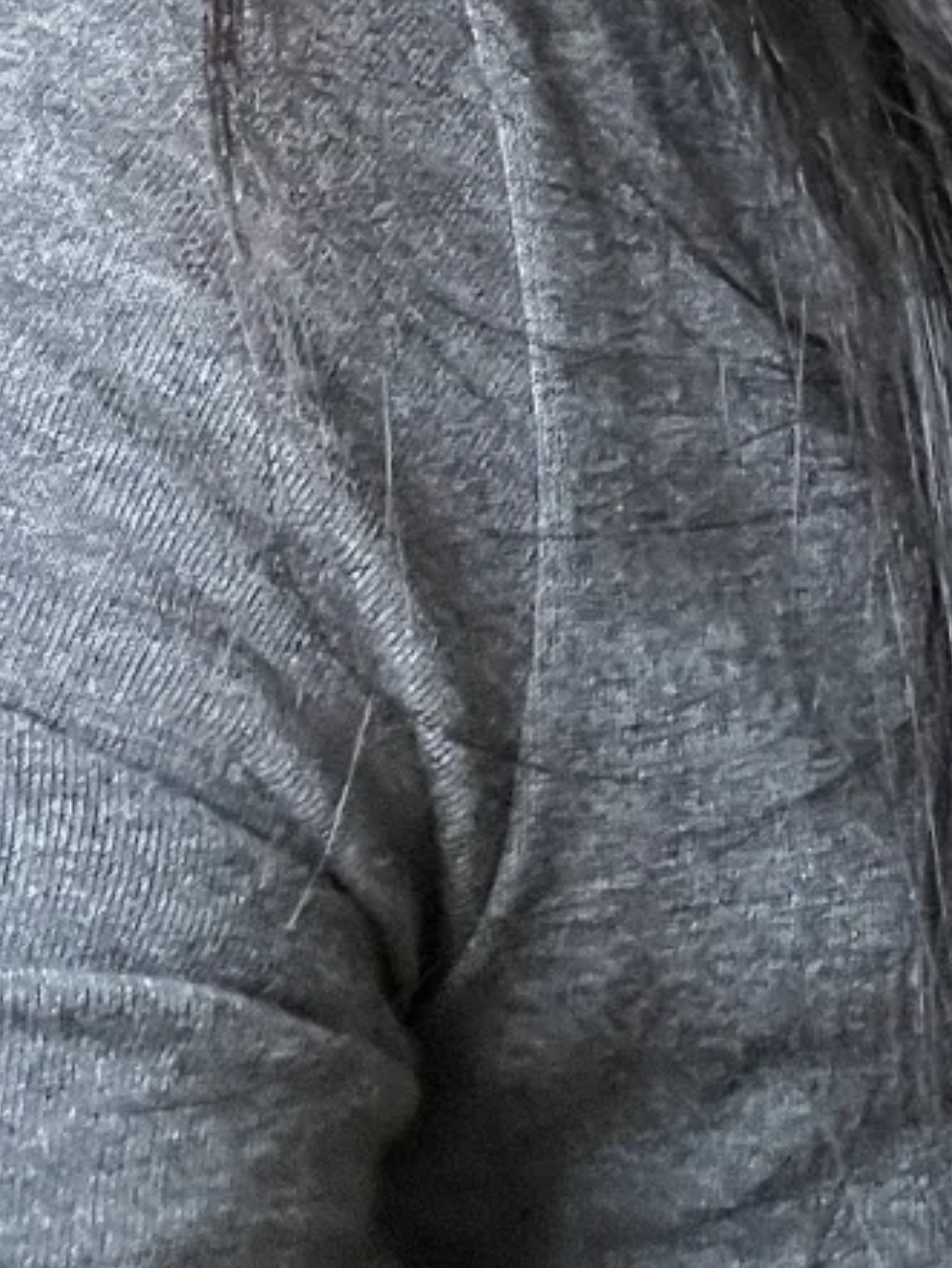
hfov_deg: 14.1
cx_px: 1450
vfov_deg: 17.6
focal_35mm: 98
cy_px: -722
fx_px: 3592
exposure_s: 1/49
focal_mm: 2.71
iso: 400
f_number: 2.2
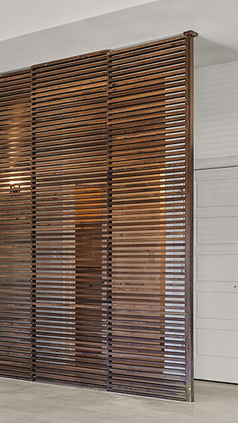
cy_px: 265
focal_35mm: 71
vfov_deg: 29.6
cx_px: -81
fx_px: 795
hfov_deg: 16.0
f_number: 8
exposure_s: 1/2
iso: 160
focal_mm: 16
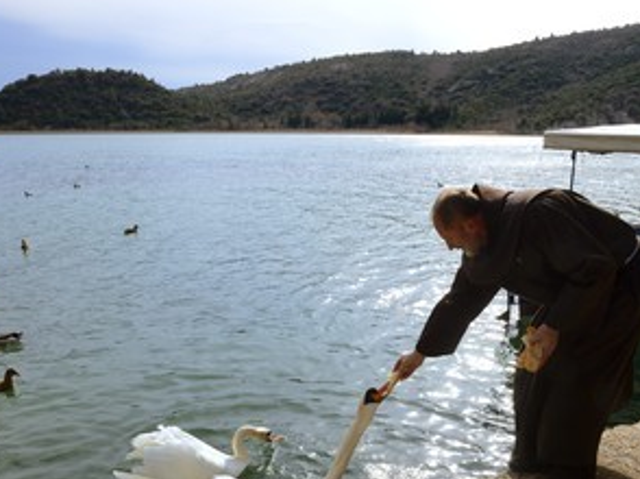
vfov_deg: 42.6
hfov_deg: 55.4
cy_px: 298
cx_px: 322
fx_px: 610
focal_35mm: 33
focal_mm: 24
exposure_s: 1/250
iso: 400
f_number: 14
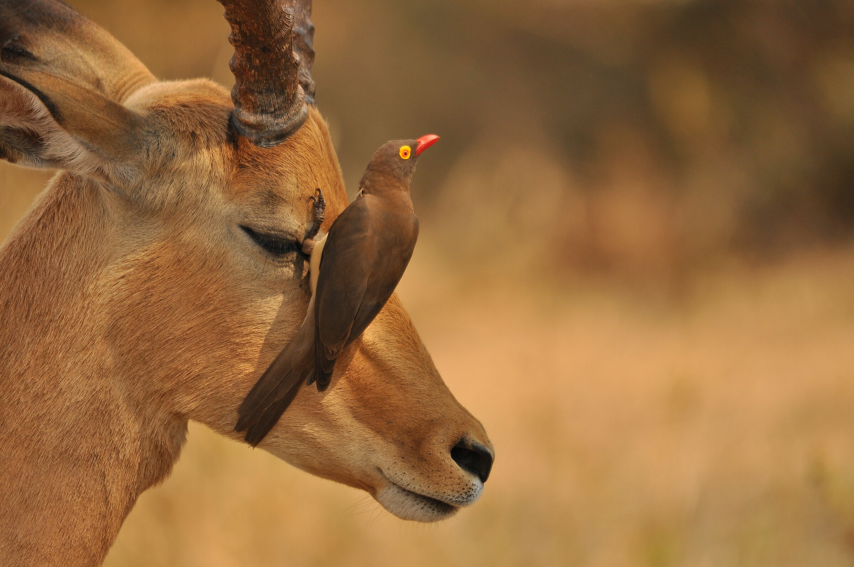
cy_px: 284
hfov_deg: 3.4
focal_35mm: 600
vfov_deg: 2.3
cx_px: 427
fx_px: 14216
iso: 200
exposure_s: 1/500
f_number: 5.6
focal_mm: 400
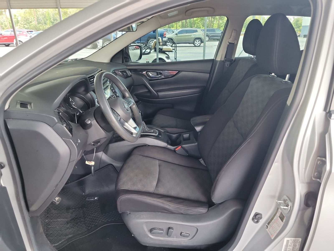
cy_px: 126
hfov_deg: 71.6
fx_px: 232
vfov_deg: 56.8
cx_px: 167
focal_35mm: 24
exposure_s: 1/59
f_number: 1.8
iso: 359
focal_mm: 6.7
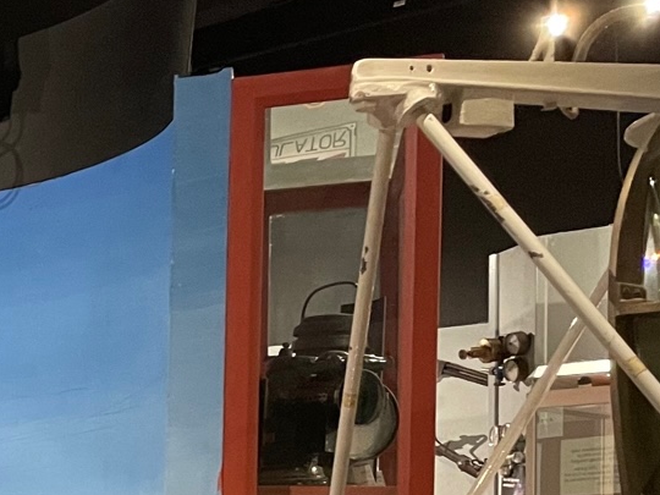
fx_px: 1849
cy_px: 662
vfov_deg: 14.5
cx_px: -516
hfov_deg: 16.9
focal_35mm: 97
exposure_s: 1/50
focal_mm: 4.2
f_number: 1.6
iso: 200
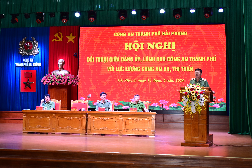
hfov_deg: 38.9
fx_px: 357
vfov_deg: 26.5
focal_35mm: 51
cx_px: 126
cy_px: 84
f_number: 4.2
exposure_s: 1/200
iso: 1250
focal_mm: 34
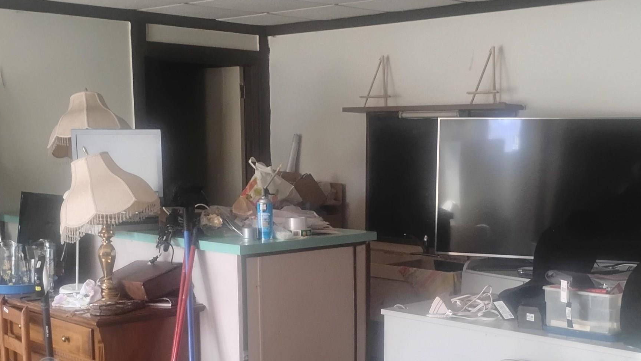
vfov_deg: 21.8
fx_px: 918
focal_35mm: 54
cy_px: 316
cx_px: 351
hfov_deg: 38.5
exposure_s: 1/60
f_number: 1.8
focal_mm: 4.26
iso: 888
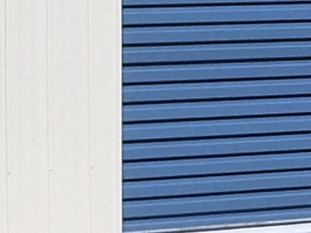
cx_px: -133
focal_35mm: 340
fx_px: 3052
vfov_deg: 4.4
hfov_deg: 5.8
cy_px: -8
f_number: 5.6
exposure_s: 1/500
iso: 80
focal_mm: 7.9
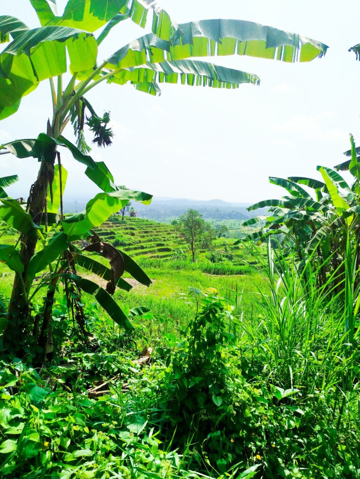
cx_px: 180
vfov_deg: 71.6
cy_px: 240
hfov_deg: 56.8
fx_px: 333
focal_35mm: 24
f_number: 1.7
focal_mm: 5.31
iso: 50
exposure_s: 1/1864
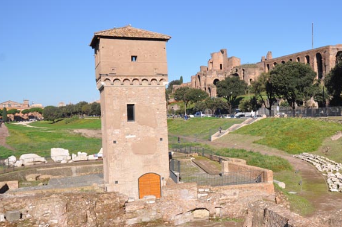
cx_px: 233
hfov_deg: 42.2
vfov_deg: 29.2
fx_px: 435
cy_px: 125
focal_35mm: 46
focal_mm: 17
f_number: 10
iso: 200
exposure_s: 1/400
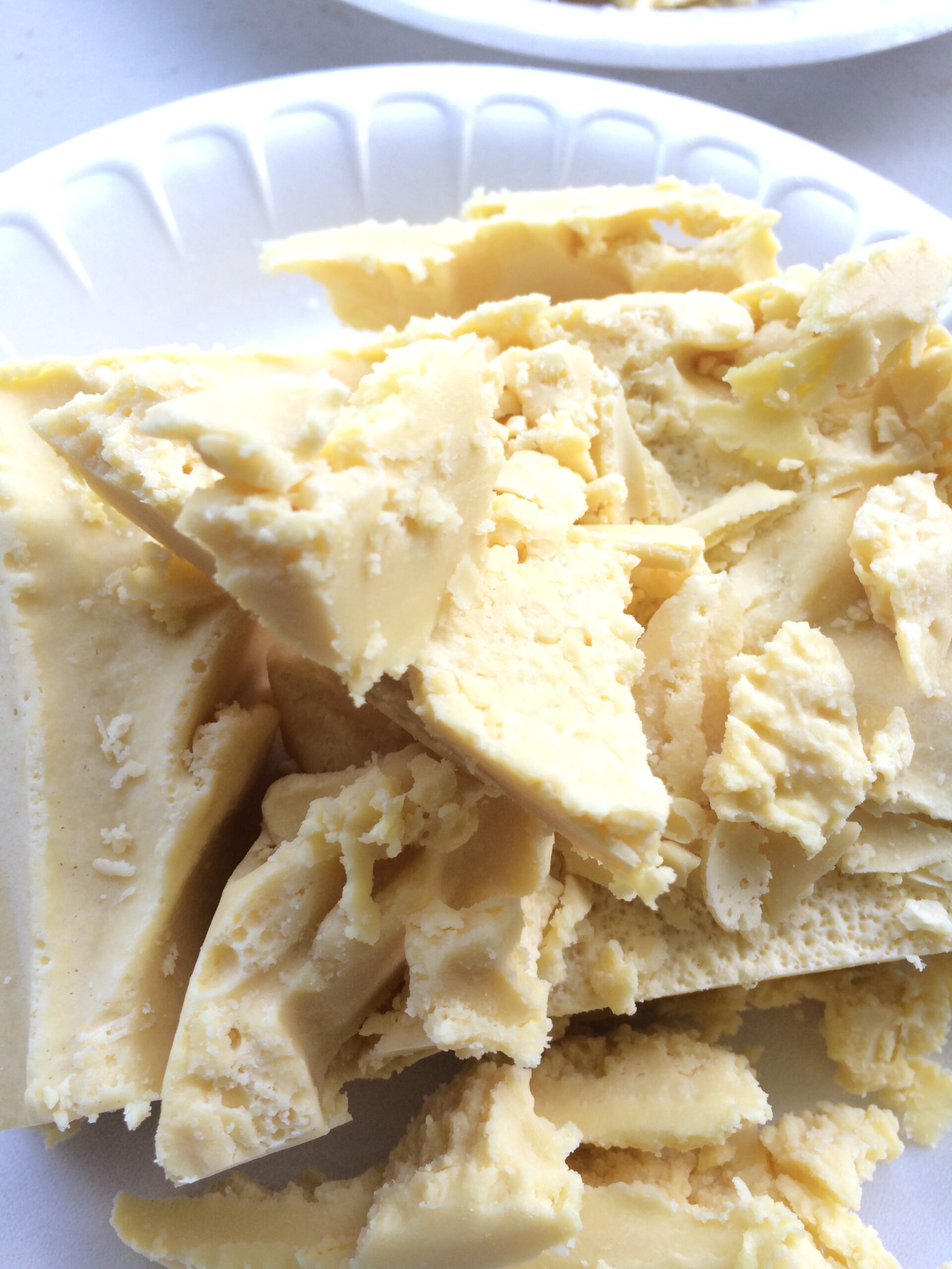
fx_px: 1100
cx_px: 476
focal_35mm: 30
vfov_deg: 60.0
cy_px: 634
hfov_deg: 46.8
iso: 50
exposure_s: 1/120
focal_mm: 4.12
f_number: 2.2
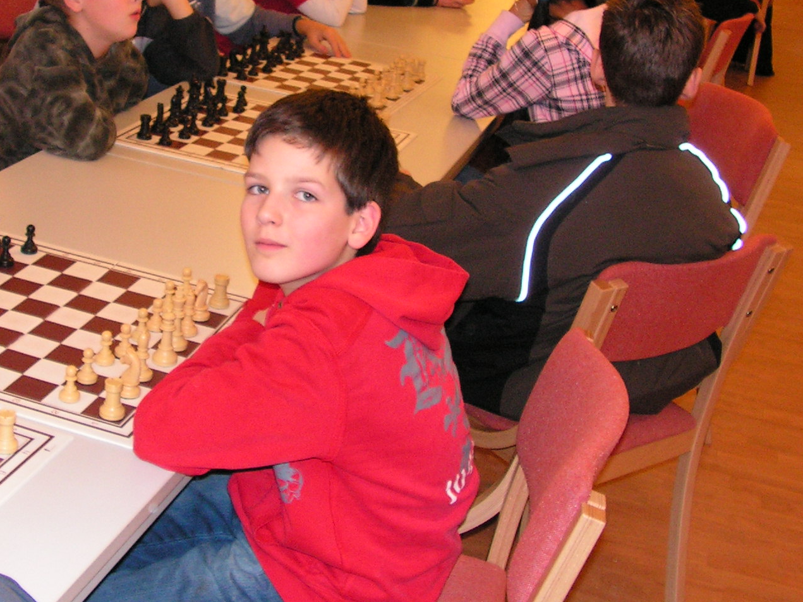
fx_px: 1345
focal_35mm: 58
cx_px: 272
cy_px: 210
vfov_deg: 25.1
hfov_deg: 33.0
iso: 200
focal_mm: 6
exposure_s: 1/40
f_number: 3.2
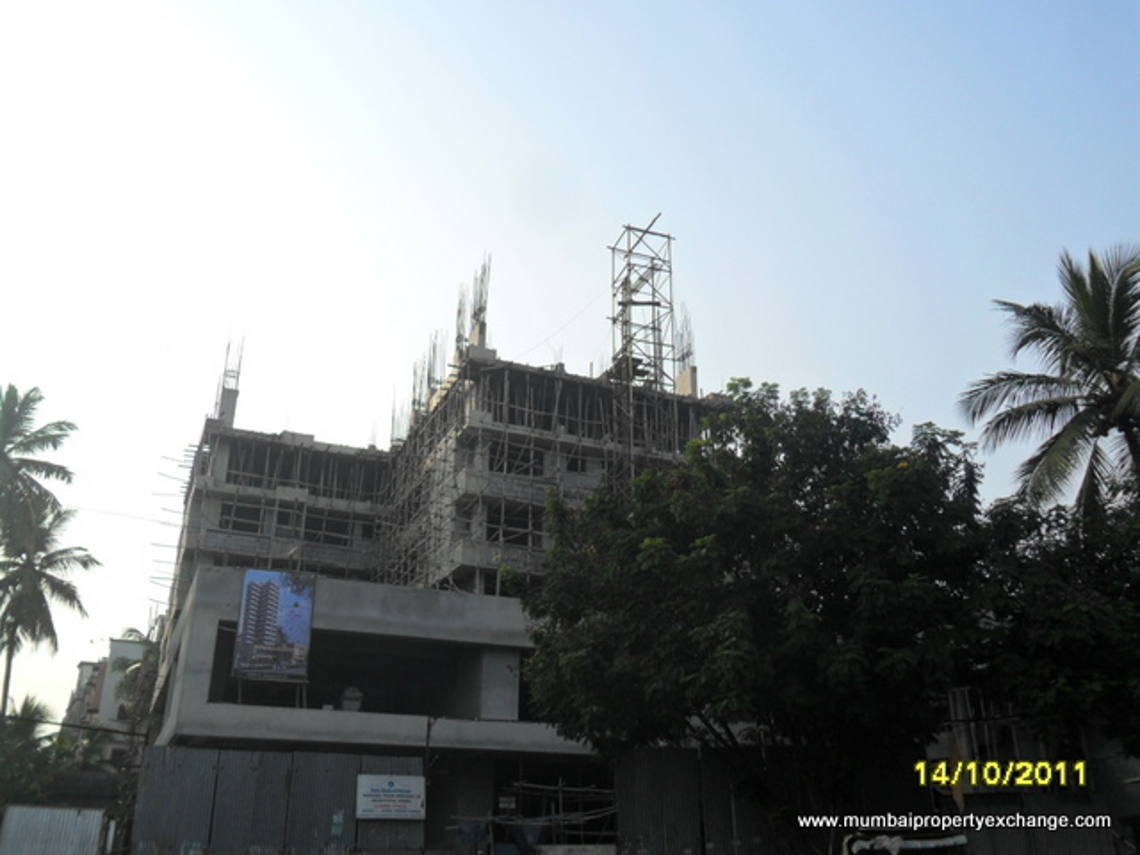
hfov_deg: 56.8
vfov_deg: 44.2
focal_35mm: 32
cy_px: 428
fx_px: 1054
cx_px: 570
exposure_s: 1/750
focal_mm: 5.7
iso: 100
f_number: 3.7
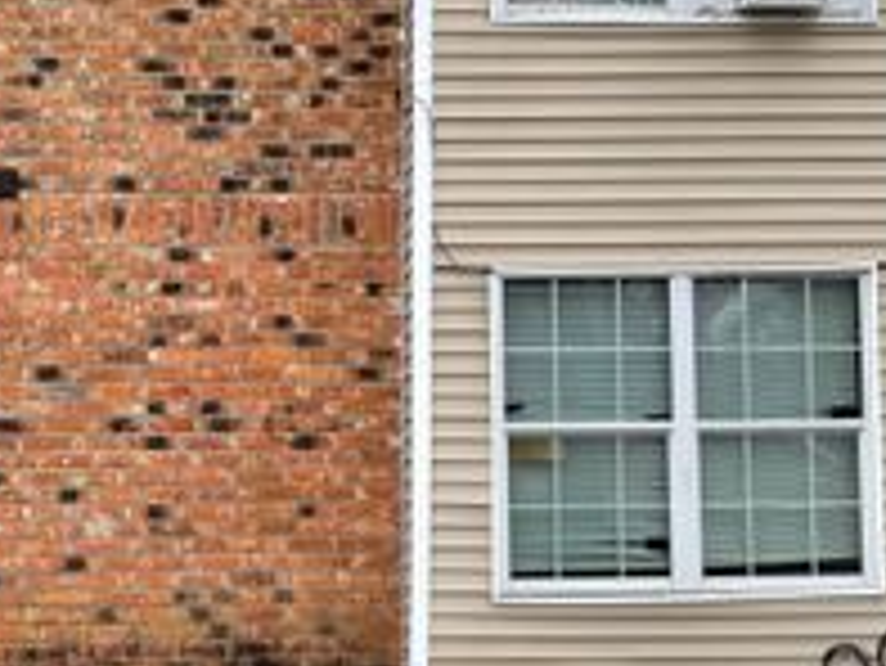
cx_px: 265
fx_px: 1690
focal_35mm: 66
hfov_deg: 29.1
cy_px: 367
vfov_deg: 22.3
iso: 32
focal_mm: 4.2
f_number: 1.6
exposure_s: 1/1319
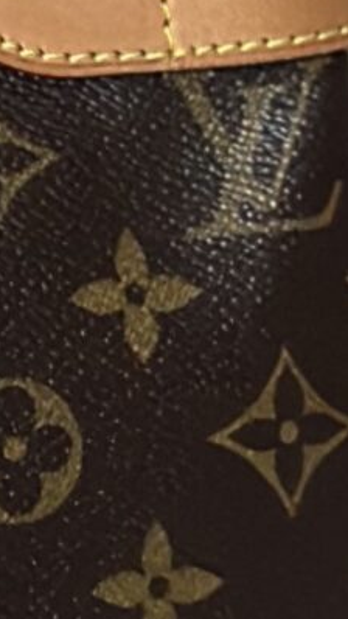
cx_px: -851
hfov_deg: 3.5
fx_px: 5510
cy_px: -42
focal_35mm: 336
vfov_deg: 6.4
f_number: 1.78
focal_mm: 6.86
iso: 320
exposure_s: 1/60
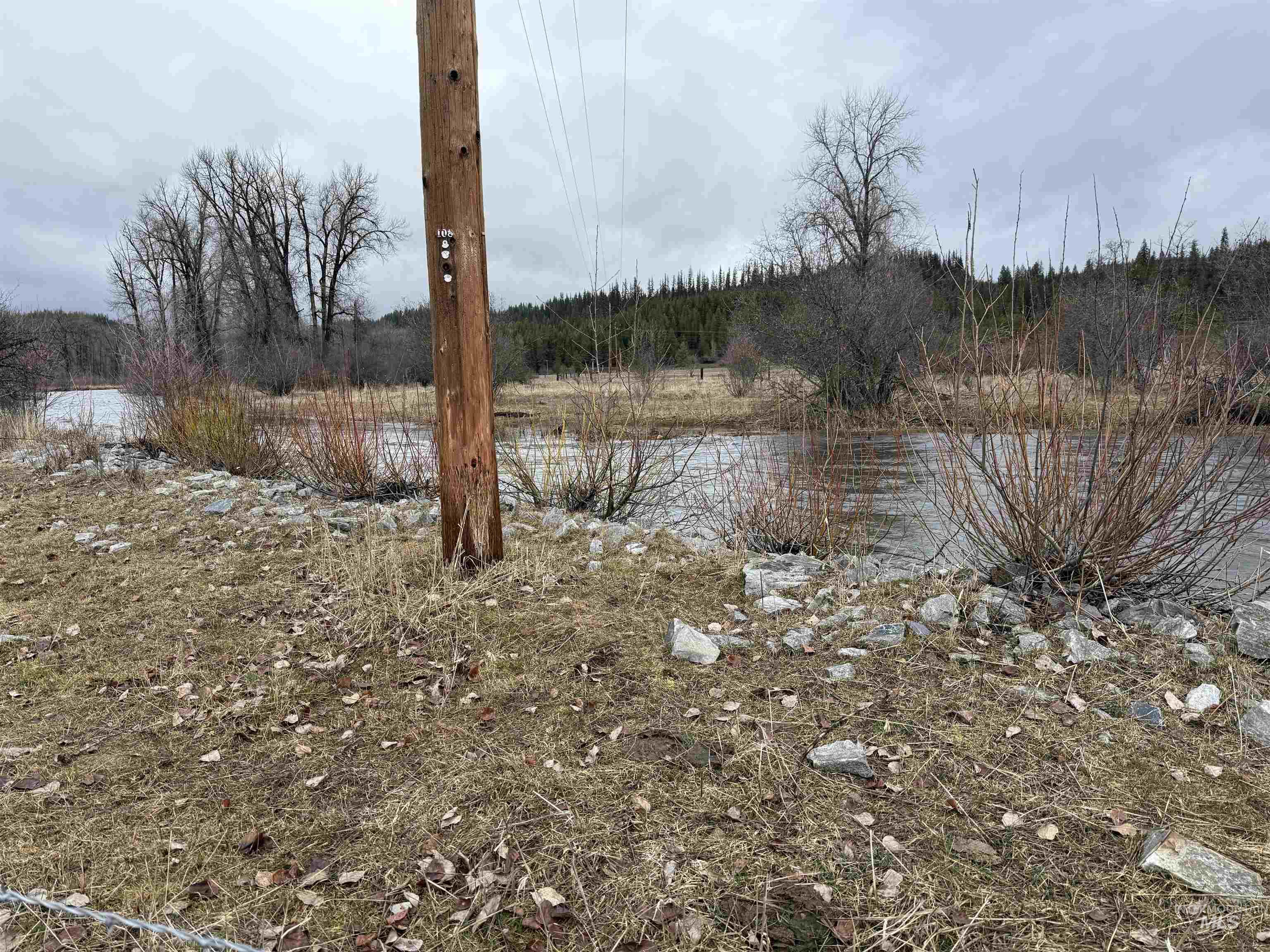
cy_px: 476
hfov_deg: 71.6
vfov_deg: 56.8
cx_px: 635
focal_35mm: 24
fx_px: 881
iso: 80
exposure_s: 1/2232
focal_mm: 6.76
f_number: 1.78
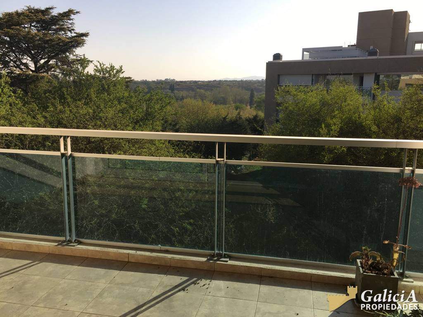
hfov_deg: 61.7
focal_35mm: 29
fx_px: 354
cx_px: 212
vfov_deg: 48.2
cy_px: 158
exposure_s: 1/1637
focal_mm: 4.15
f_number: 2.2
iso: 32
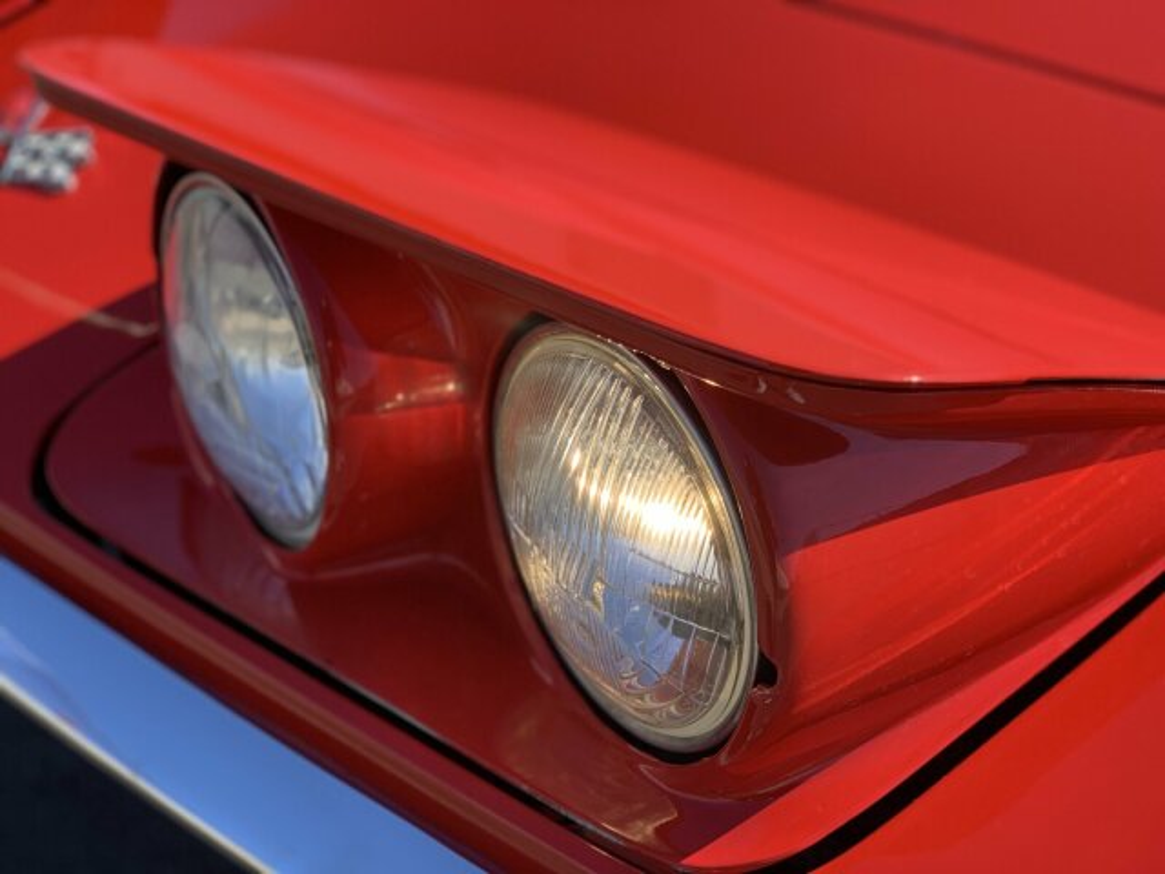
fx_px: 1750
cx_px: 582
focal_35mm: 52
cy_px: 437
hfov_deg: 36.8
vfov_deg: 28.0
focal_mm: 6
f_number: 2.4
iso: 16
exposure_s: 1/331
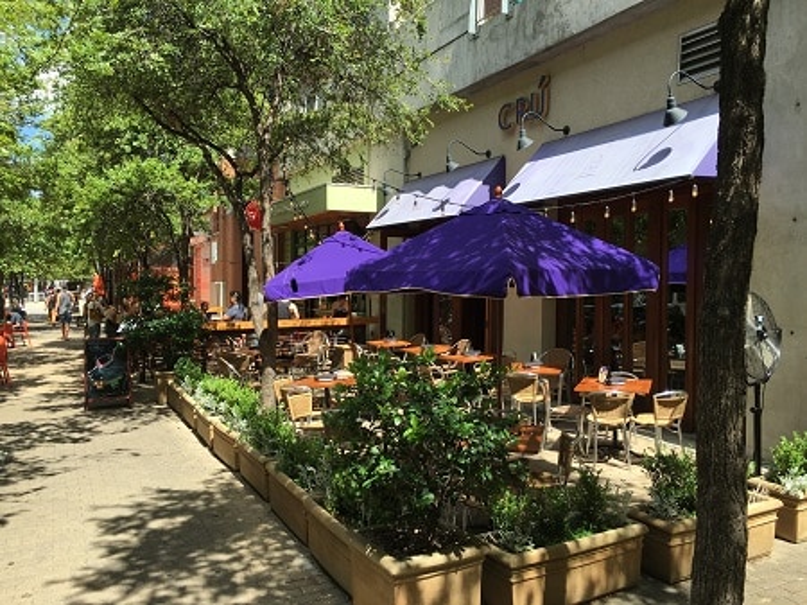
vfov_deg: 48.2
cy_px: 302
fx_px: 676
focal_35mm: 29
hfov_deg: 61.7
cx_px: 404
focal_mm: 4.15
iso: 25
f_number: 2.2
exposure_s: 1/596
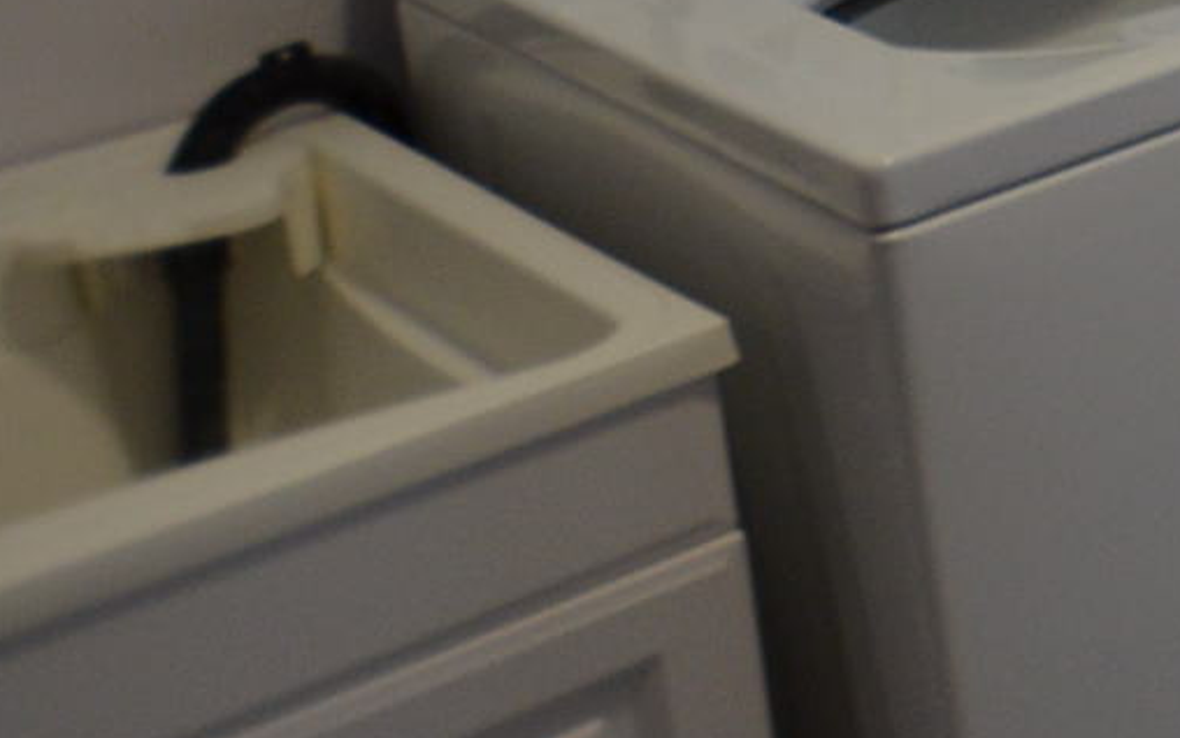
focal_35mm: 74
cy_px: -478
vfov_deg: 15.7
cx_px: 2548
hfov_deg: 17.1
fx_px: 2381
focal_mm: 10
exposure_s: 1/60
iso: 560
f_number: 4
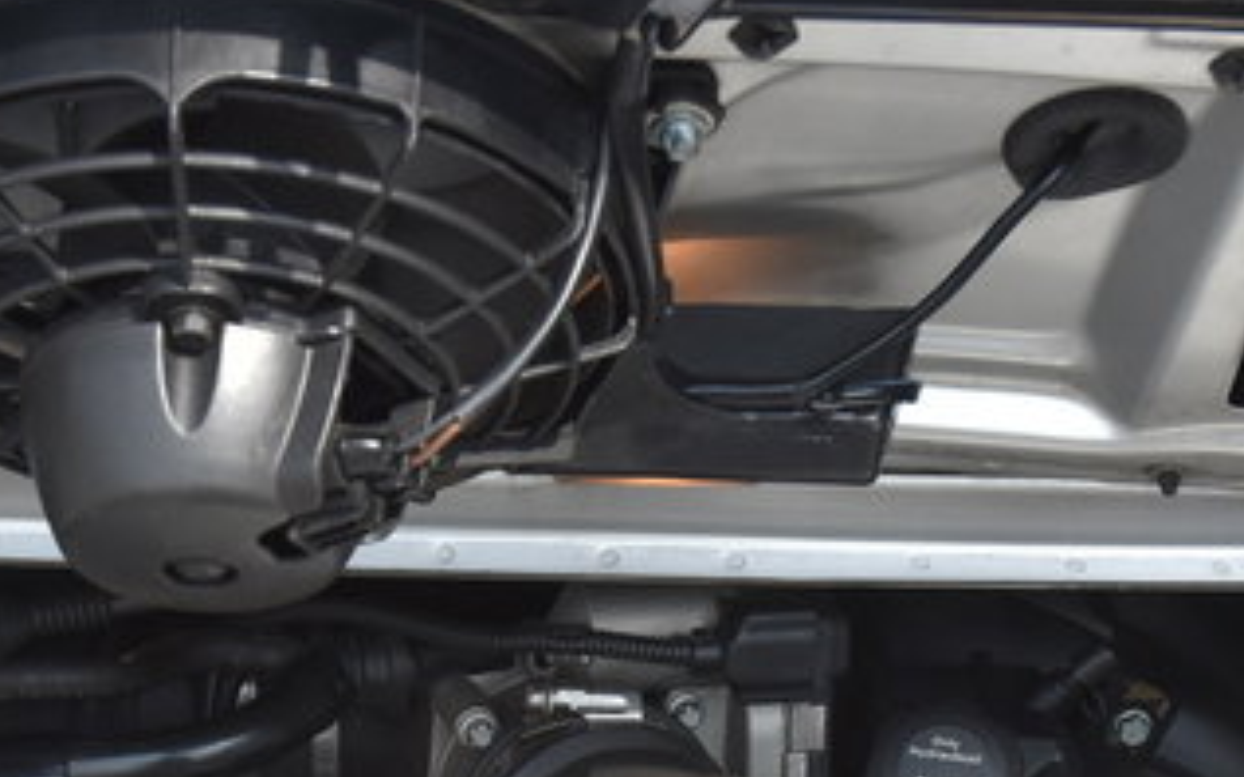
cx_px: 459
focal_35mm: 100
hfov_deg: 20.7
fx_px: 3398
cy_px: 891
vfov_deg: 12.8
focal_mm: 27
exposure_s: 1/500
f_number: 8
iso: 450
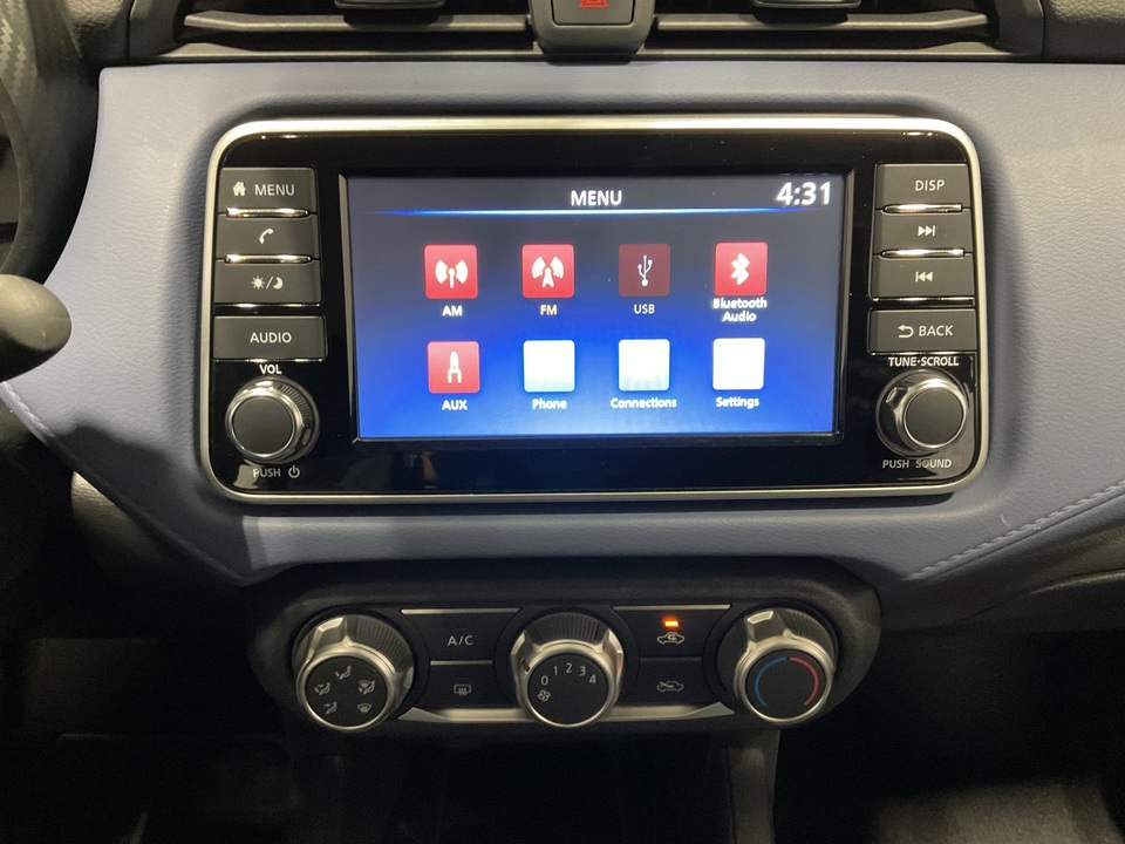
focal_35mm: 29
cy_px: 422
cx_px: 562
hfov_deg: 61.7
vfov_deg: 48.2
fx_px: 942
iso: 250
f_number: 1.8
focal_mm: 3
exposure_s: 1/30
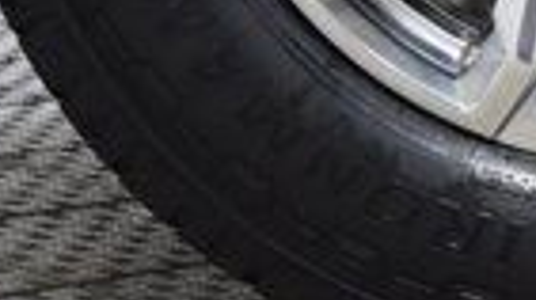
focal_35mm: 249
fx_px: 3541
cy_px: -306
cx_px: 669
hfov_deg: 8.5
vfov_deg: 4.8
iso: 1600
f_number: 5
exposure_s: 1/60
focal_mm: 35
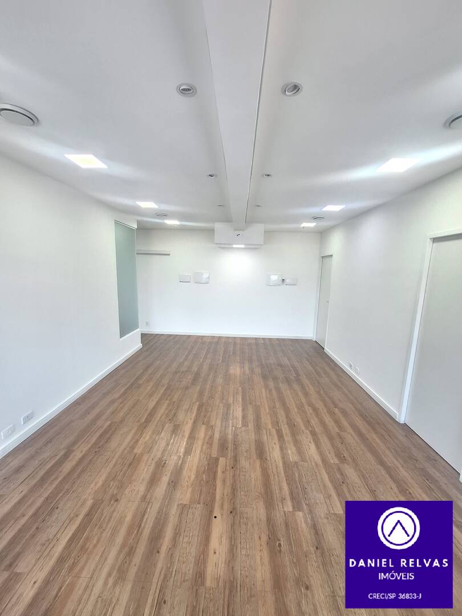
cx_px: 231
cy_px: 308
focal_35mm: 13
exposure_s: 1/40
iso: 125
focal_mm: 1.74
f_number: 2.2
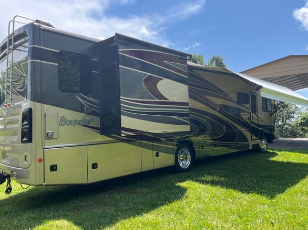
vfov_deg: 49.7
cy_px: 114
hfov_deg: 63.5
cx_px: 151
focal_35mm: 28
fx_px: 249
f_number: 1.6
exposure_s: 1/1086
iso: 50
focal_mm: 5.1
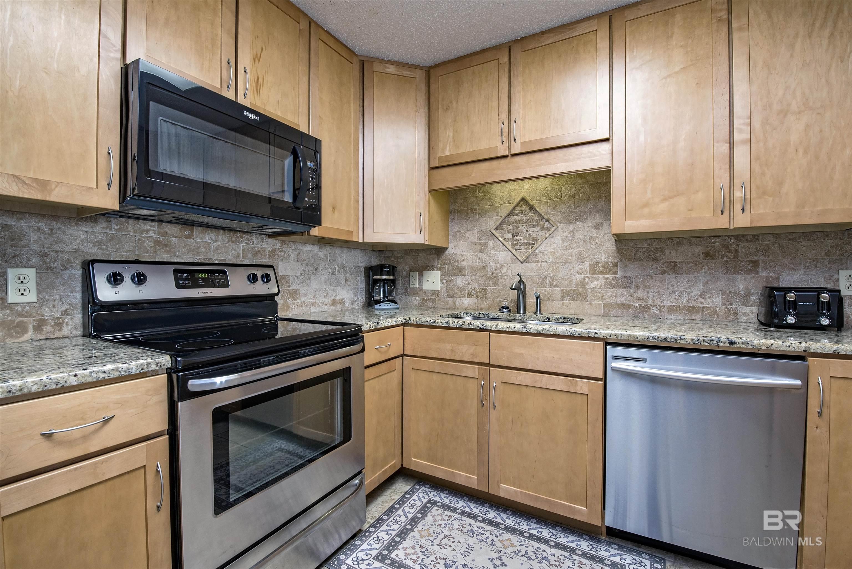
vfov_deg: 77.4
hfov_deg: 100.4
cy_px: 284
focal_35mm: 15
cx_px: 426
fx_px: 355
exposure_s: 1/3
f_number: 20
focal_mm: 15
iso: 500
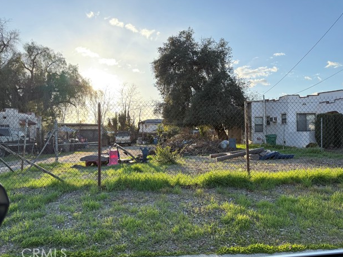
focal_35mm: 25
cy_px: 128
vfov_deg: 54.9
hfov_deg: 69.4
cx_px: 168
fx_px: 248
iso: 100
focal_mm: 6.76
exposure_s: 1/967
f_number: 1.78
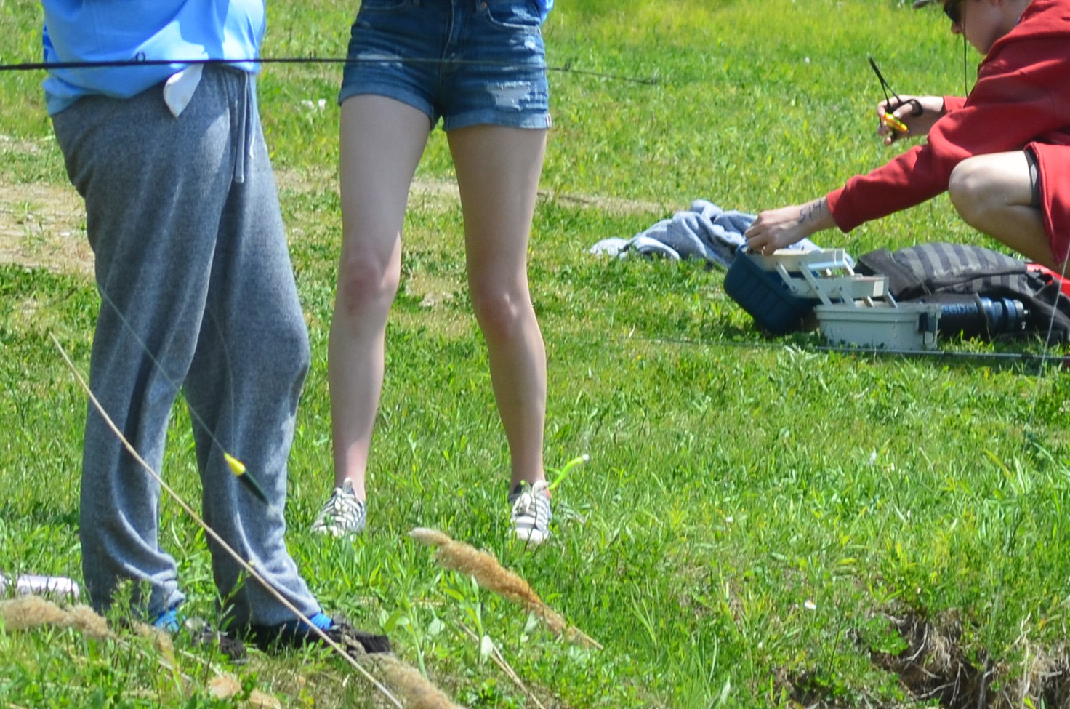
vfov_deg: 1.9
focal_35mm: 703
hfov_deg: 2.9
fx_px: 20852
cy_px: 119
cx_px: 999
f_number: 10
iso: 220
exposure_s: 1/250
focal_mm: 140
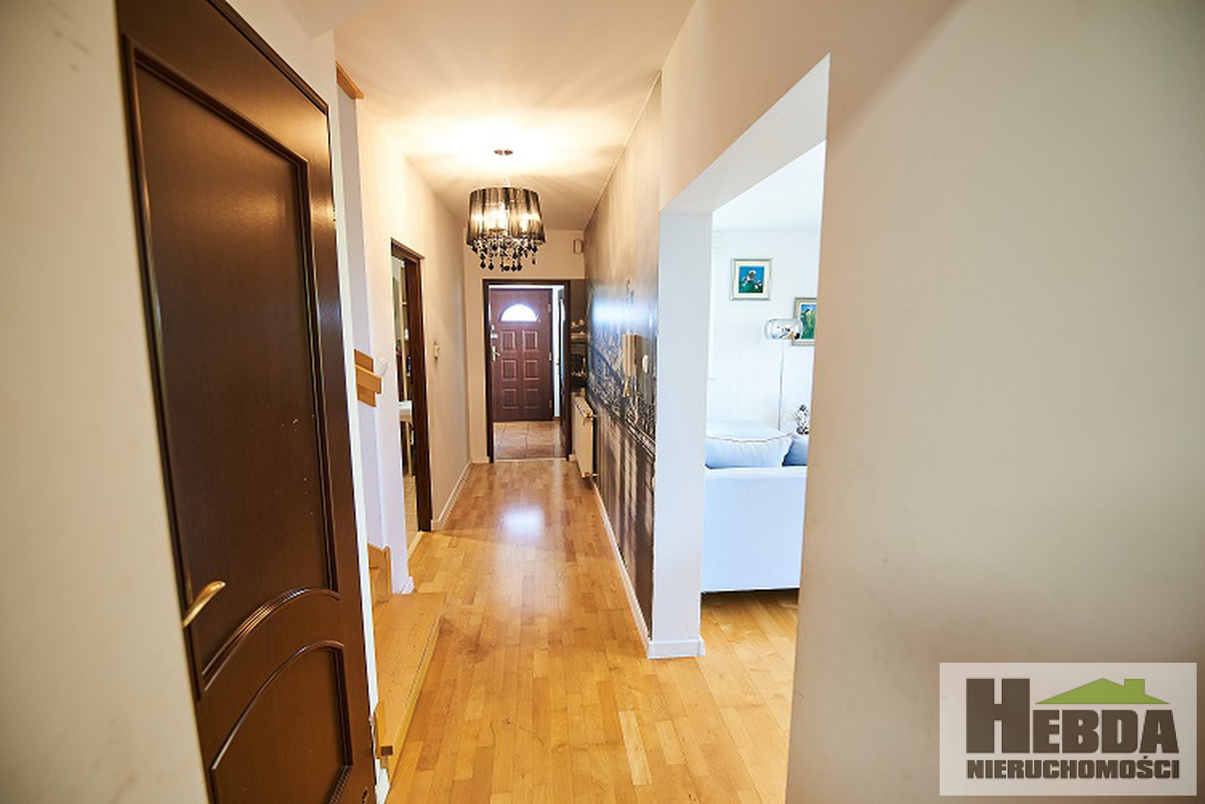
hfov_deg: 100.4
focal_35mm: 15
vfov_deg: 77.4
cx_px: 602
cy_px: 402
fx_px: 502
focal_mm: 15
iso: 400
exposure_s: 1/50
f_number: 3.2
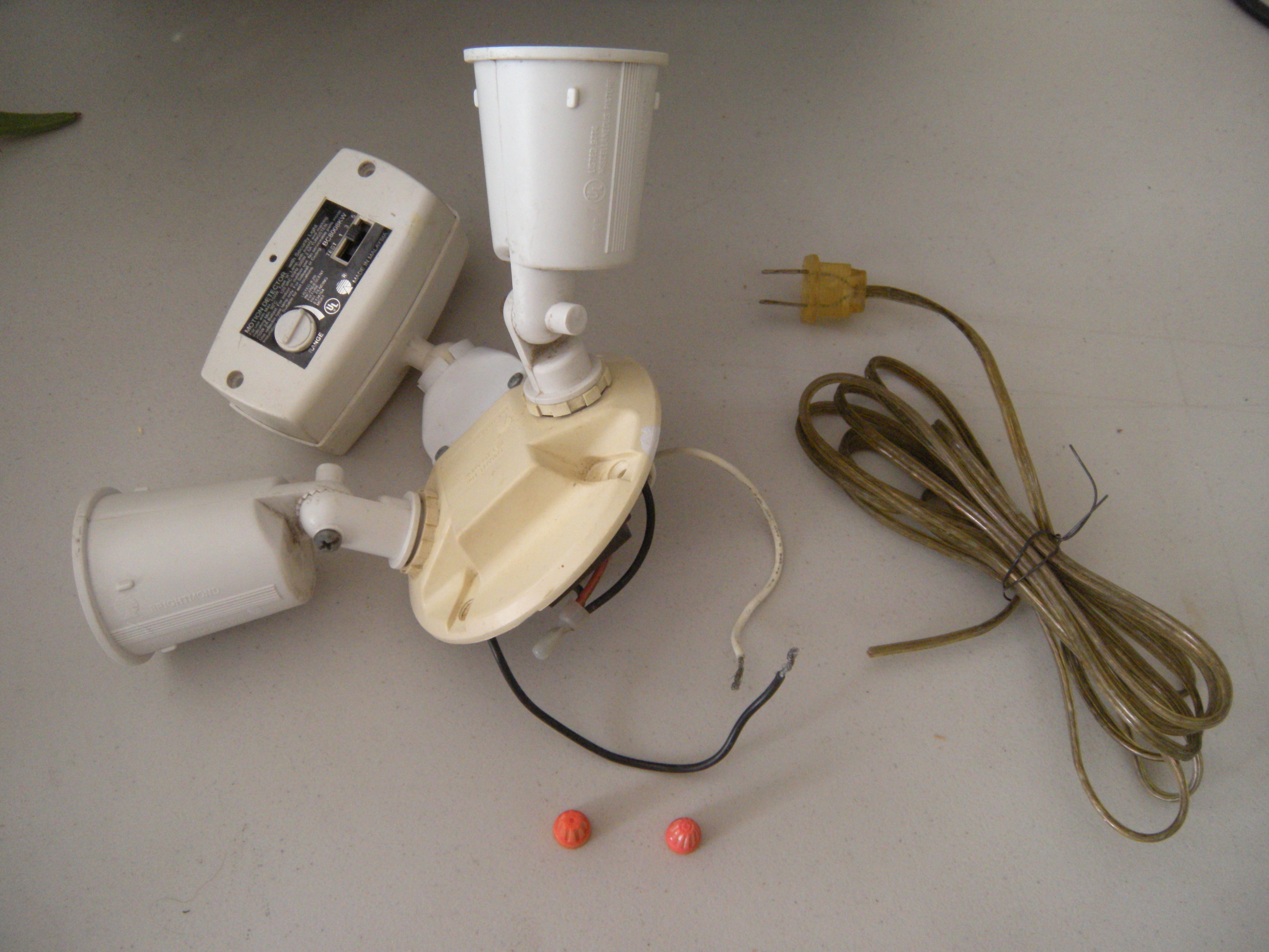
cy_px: 476
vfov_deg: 40.7
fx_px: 1283
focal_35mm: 35
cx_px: 634
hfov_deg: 52.6
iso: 278
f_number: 3.8
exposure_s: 1/55
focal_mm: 5.9
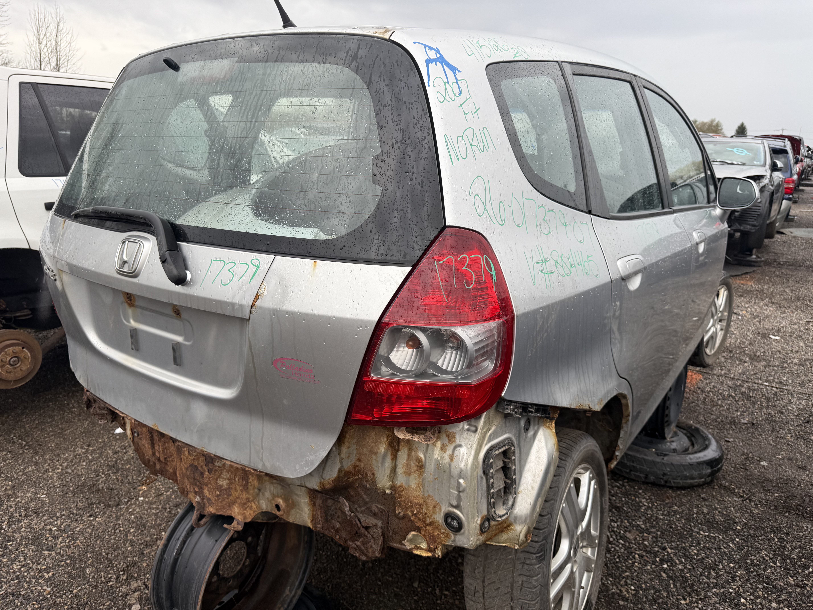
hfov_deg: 71.6
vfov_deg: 56.8
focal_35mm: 24
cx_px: 406
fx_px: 564
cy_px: 305
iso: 80
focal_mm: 6.76
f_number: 1.78
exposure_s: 1/780
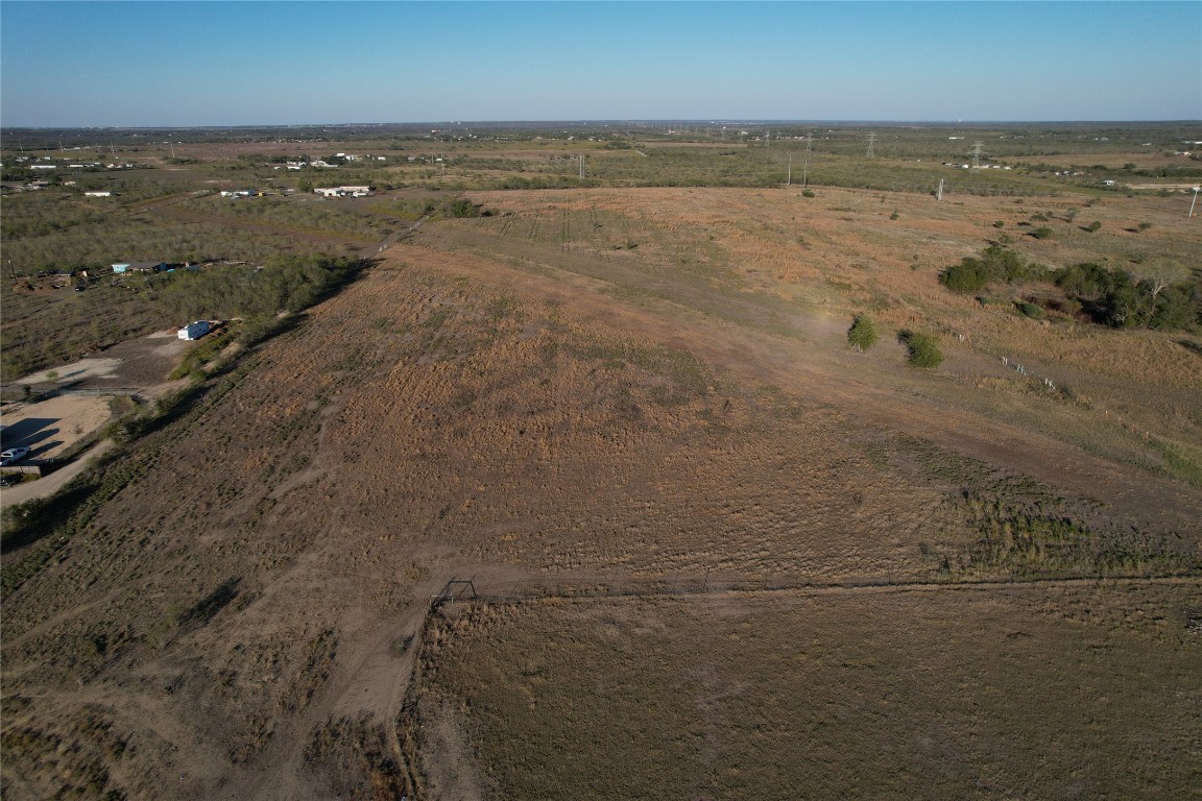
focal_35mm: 22
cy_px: 400
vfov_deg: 57.2
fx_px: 734
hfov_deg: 78.6
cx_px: 601
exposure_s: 1/3000
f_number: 2.8
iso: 130
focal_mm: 8.38
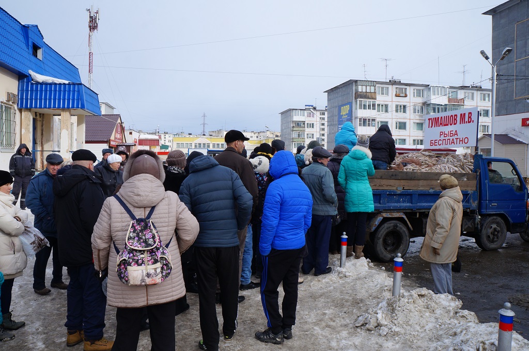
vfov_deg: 47.8
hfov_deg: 67.4
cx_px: 264
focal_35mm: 27
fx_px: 396
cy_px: 176
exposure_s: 1/200
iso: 200
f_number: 13
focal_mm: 18
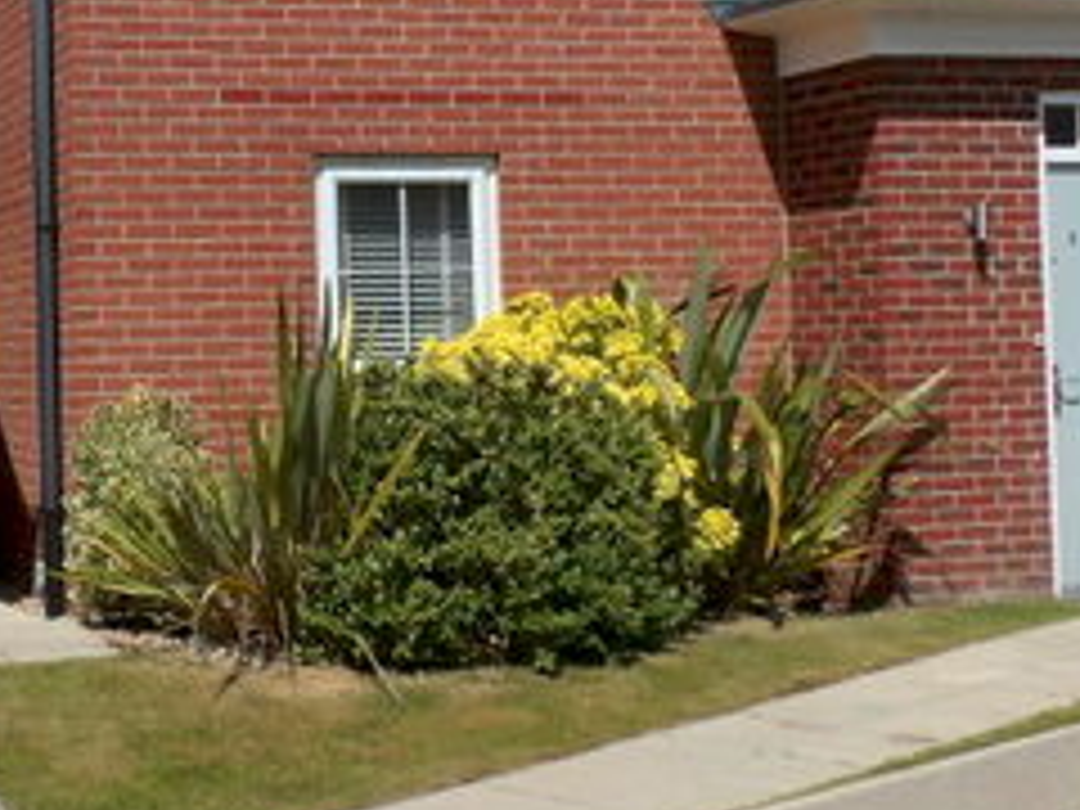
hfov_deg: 26.8
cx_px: 112
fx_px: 2184
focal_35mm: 70
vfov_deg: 20.9
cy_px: 254
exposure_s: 1/750
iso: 100
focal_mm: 4.3
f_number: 6.2
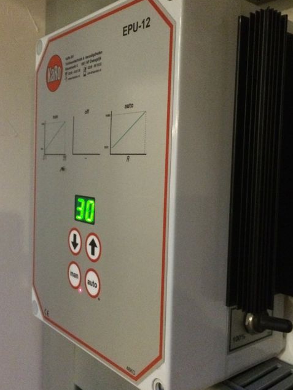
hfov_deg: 40.7
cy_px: 188
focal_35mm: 35
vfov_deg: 52.6
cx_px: 157
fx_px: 395
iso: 640
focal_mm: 4.15
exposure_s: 1/17
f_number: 2.2
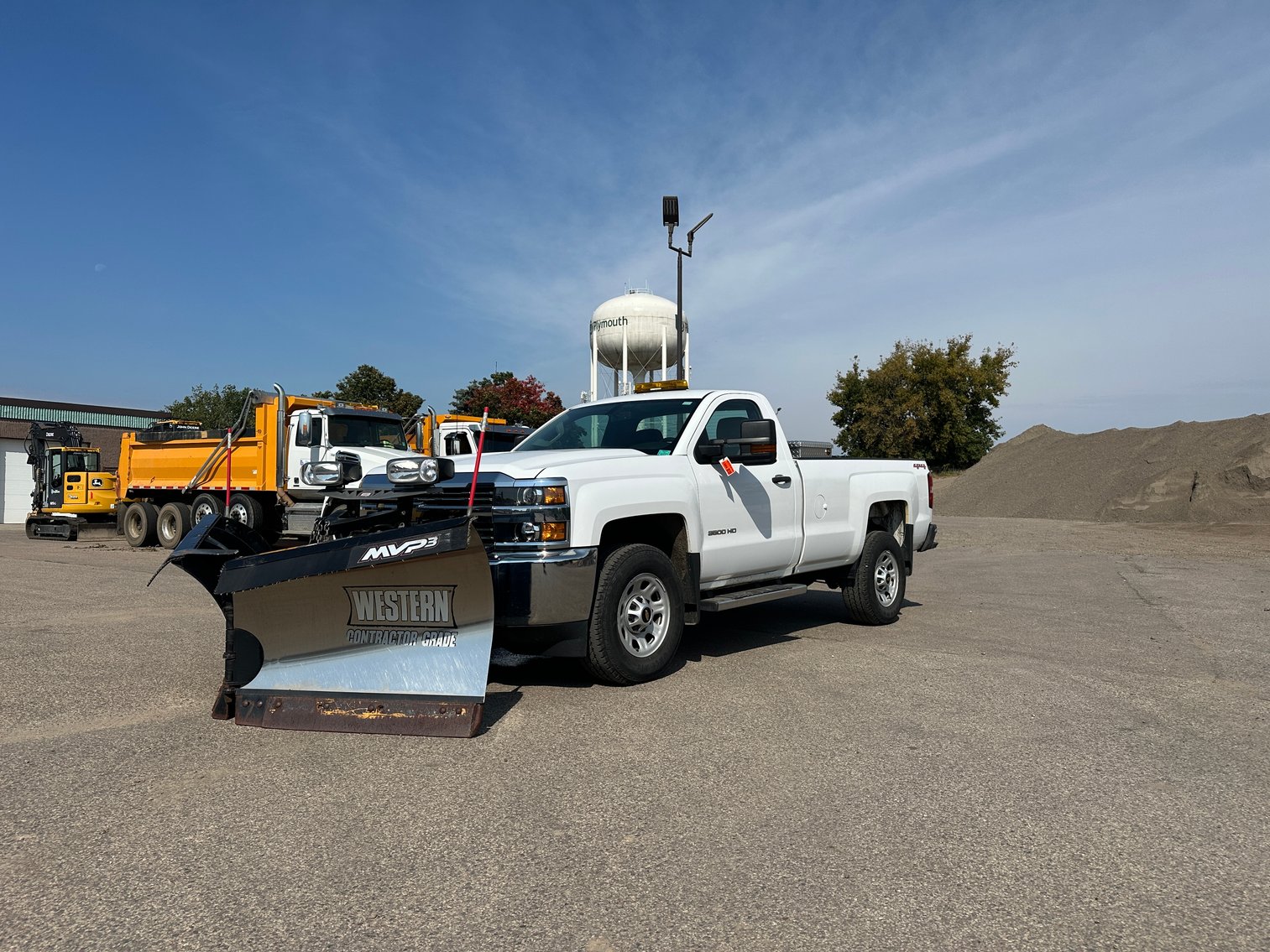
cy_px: 476
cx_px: 635
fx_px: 881
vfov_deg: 56.8
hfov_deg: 71.6
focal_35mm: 24
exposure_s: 1/8929
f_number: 1.78
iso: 80
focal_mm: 6.86
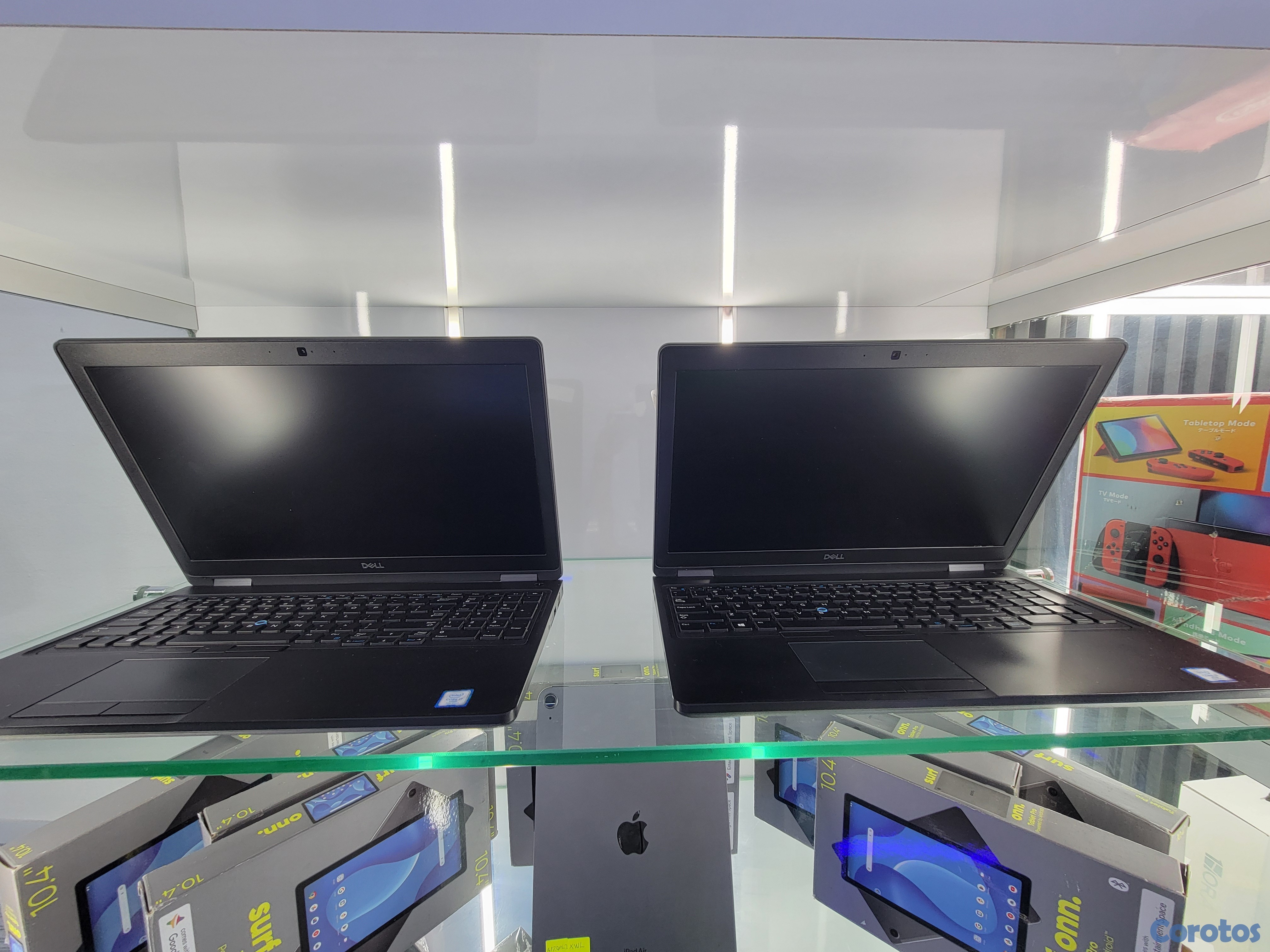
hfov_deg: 106.2
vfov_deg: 89.9
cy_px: 476
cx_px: 635
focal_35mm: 13
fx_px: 477
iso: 100
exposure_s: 1/60
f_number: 2.2
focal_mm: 2.2
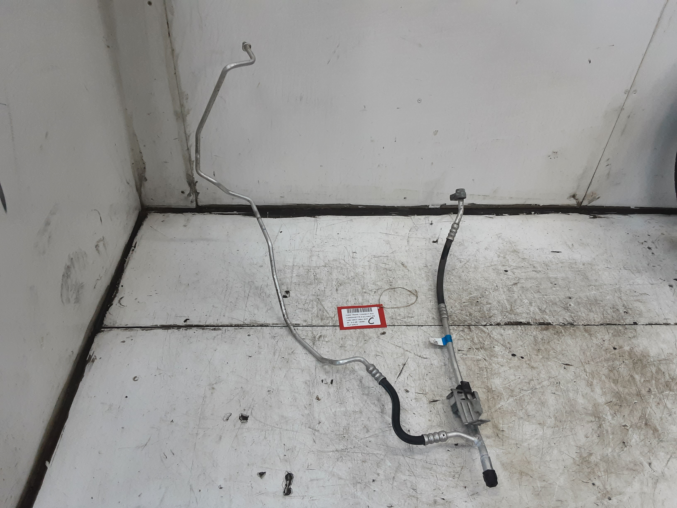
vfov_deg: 51.4
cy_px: 254
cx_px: 338
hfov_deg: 65.3
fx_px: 528
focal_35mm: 27
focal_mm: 2.91
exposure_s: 1/50
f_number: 1.9
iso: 80
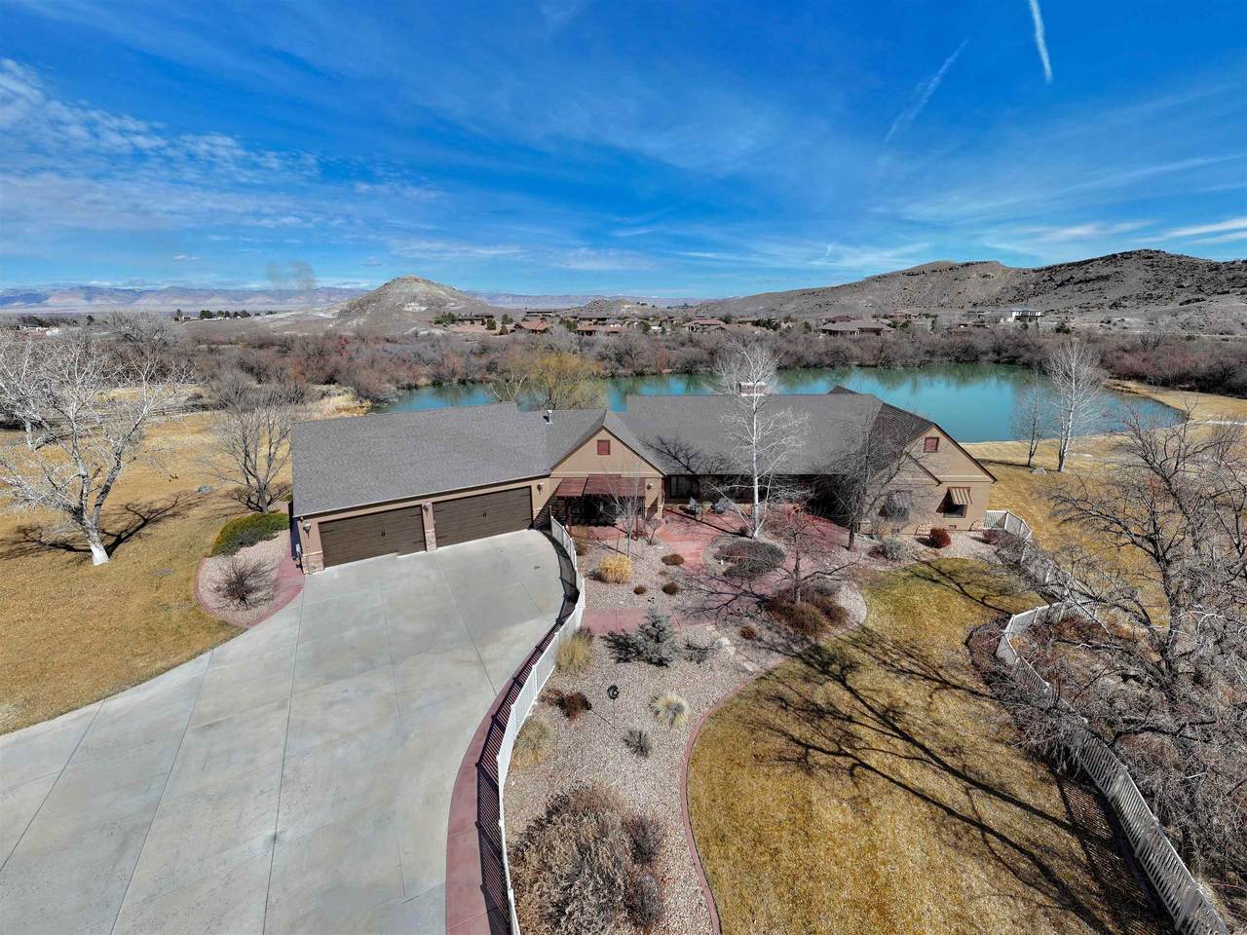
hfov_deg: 71.6
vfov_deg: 56.8
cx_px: 624
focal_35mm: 24
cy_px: 468
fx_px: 865
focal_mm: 12.29
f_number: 2.8
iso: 100
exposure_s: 1/2500
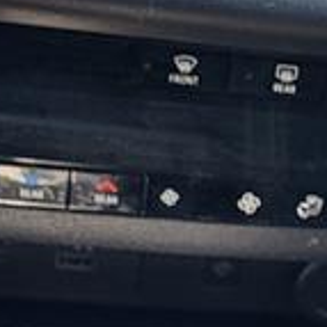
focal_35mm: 154
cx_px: 384
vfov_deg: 10.8
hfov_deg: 11.1
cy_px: 521
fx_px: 1646
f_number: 1.8
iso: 40
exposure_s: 1/125
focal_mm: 5.4
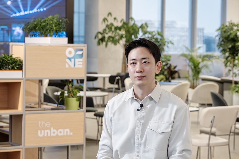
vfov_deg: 15.4
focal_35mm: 89
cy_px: 80
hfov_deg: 22.9
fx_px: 591
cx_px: 120
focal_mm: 89
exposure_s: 1/125
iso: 640
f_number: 5.6
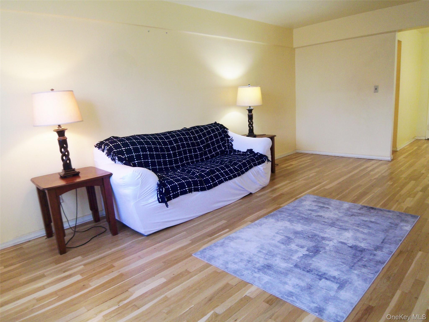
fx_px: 285
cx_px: 214
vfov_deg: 58.9
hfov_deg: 73.9
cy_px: 161
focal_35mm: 23
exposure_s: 1/30
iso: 125
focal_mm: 3.8
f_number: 2.8
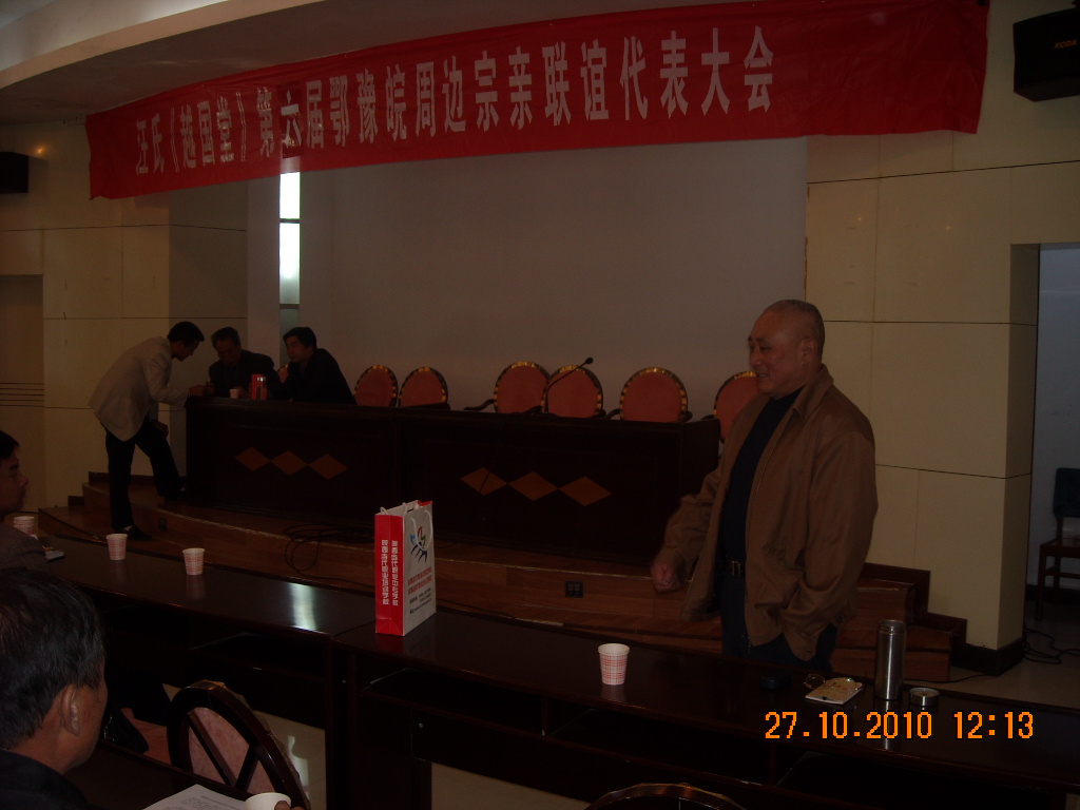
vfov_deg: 40.7
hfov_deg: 52.6
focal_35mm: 35
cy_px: 405
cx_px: 540
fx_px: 1092
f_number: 2.8
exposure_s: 1/30
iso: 64
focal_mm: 5.7
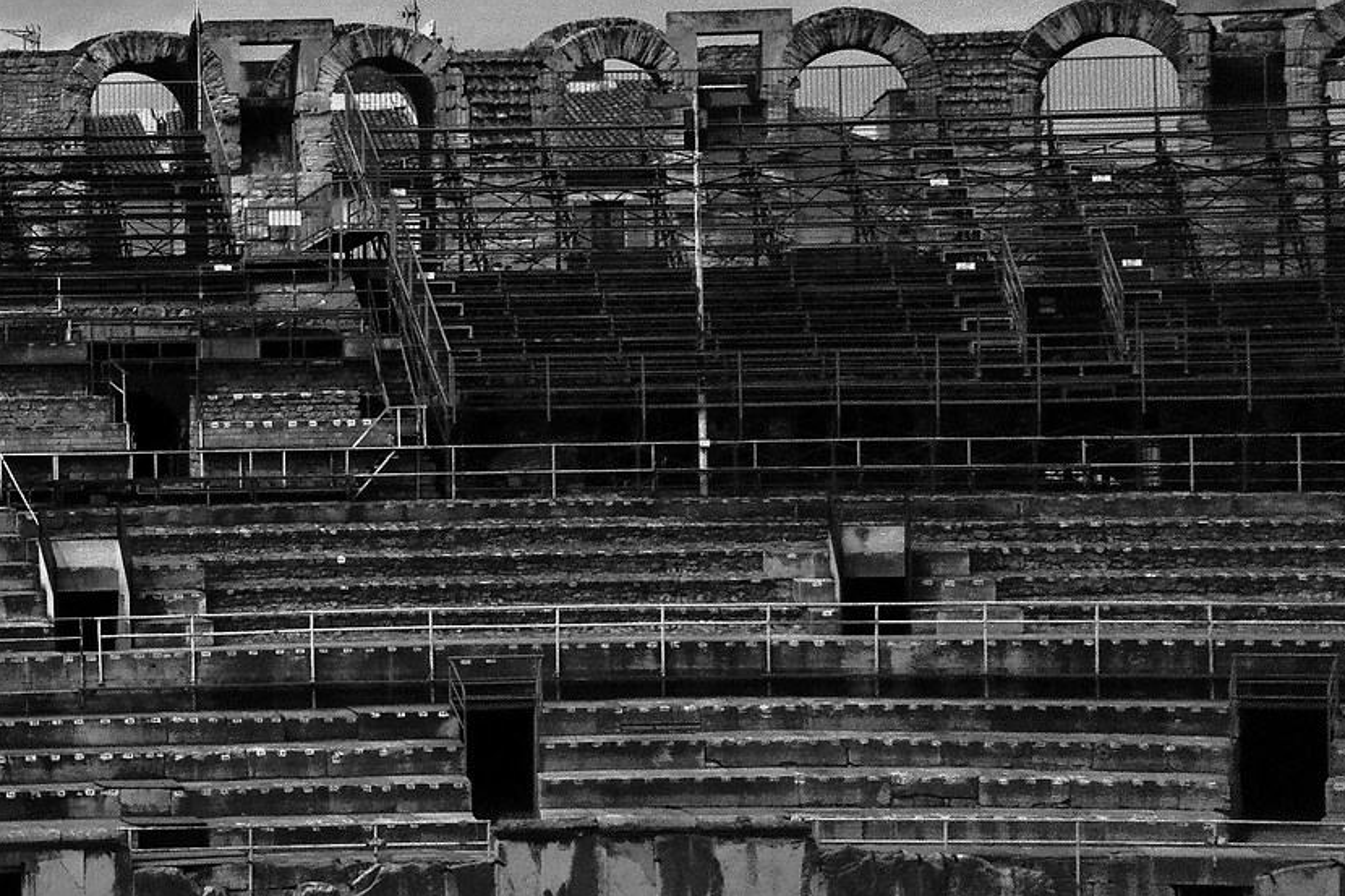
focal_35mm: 81
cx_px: -459
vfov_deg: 16.8
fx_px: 3025
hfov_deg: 22.2
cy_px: 343
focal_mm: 19
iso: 200
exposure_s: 1/640
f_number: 16
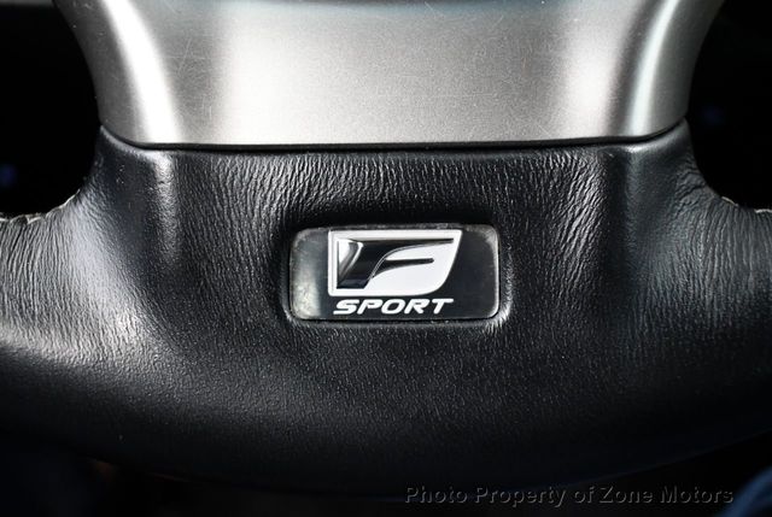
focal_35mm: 36
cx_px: 386
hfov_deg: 53.1
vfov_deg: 37.0
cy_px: 258
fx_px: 773
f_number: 3.5
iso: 3200
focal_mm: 18
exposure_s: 1/80
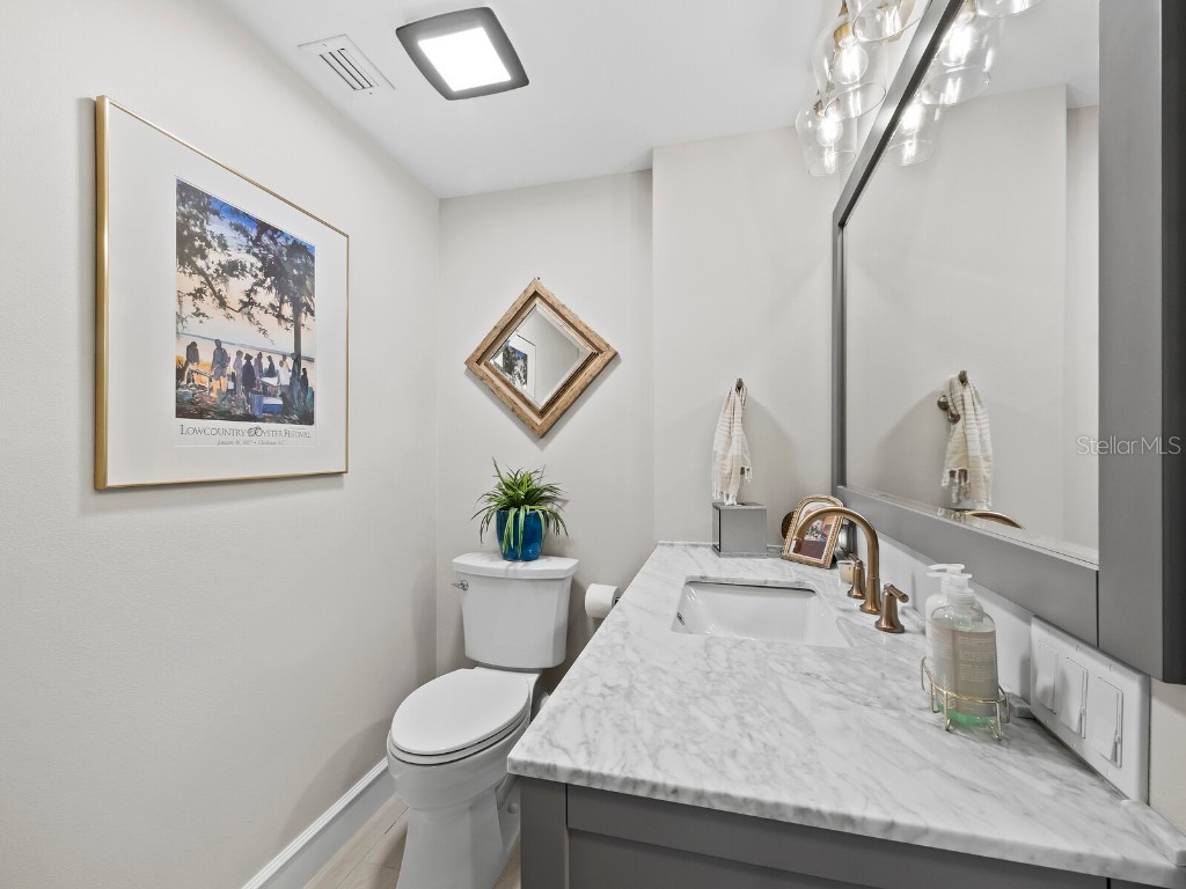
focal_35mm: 14
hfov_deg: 102.1
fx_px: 480
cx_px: 593
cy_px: 444
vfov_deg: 85.7
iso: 400
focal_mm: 7
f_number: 11
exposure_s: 1/2
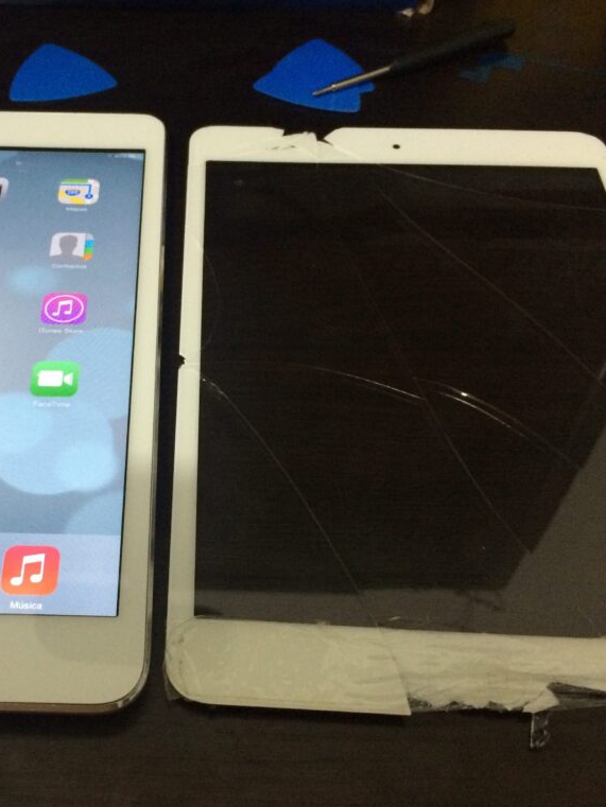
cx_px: 146
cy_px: 404
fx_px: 910
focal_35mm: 39
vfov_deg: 47.9
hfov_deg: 35.9
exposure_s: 1/30
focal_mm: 4.15
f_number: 2.2
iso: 320
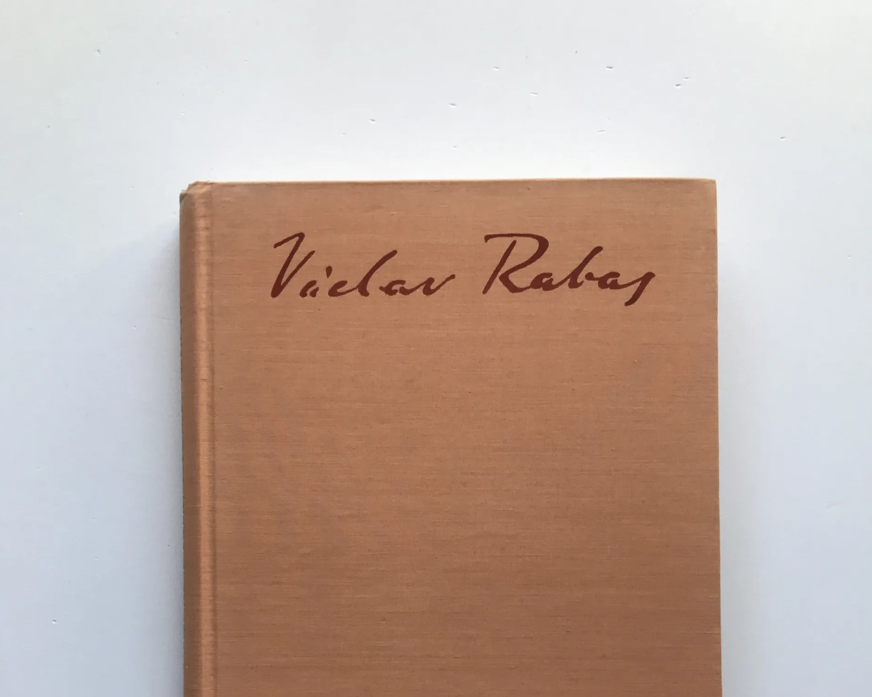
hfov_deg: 49.1
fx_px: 955
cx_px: 430
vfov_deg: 38.7
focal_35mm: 37
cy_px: 554
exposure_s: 1/100
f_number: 1.8
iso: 40
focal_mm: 3.99
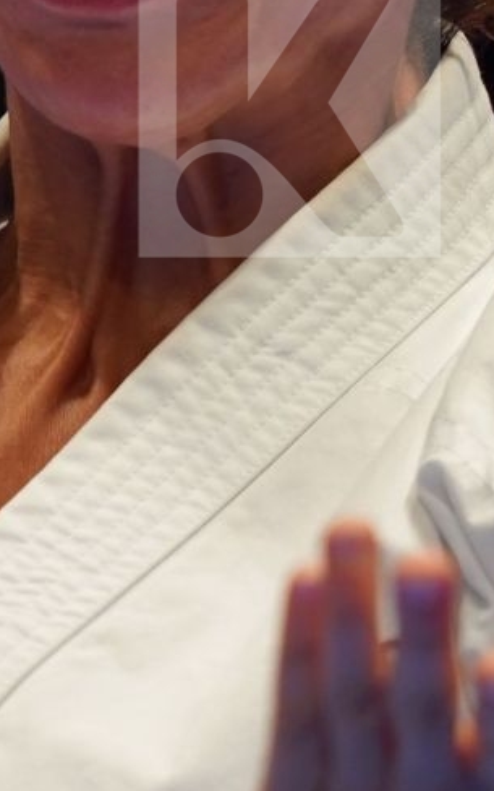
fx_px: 48596
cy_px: 110
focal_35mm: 2256
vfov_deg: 0.9
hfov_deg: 0.6
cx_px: -259
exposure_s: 1/500
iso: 640
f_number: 2.8
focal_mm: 400
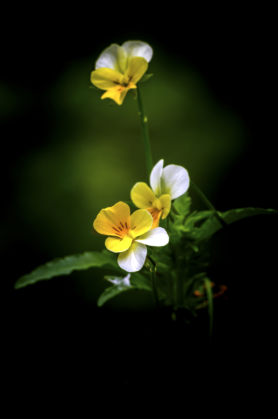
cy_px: 210
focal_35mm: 278
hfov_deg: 4.9
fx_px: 3228
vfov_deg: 7.4
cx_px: 139
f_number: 14
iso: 100
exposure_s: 1/60
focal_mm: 185
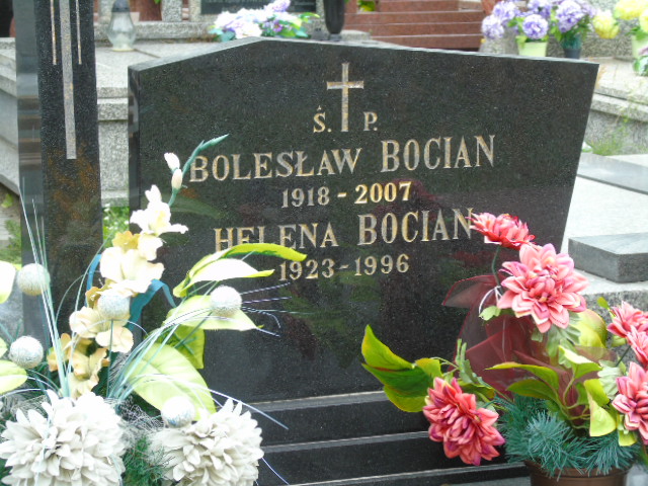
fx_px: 2022
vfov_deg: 13.7
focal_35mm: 108
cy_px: 243
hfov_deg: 18.2
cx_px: 324
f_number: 4.4
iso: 80
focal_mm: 19
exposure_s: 1/50
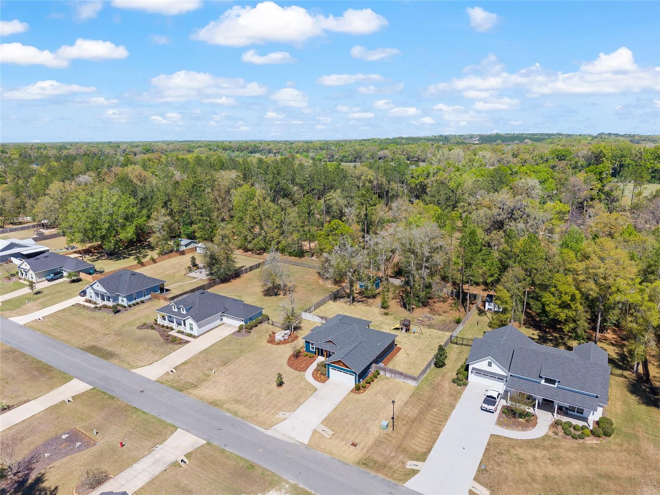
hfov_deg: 71.6
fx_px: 458
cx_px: 330
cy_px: 248
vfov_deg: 56.8
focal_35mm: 24
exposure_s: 1/3000
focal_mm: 8.67
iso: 120
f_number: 1.8
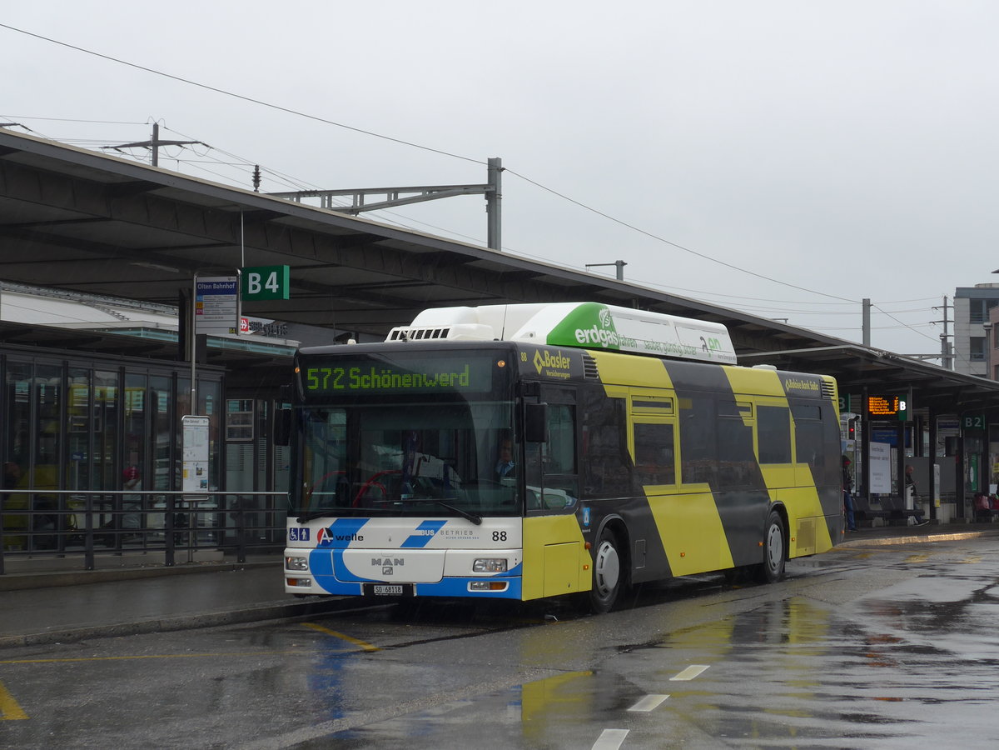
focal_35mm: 80
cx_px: 500
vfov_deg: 18.4
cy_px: 375
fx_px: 2309
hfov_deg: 24.4
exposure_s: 1/80
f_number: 4.4
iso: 80
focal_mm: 16
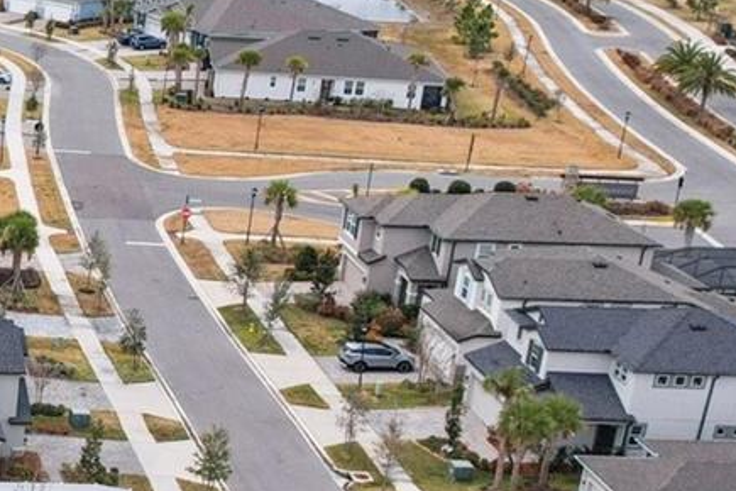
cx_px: -409
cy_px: 398
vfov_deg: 16.7
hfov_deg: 20.8
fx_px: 1656
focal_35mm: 81
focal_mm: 8.4
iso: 130
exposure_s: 1/2000
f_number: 2.8
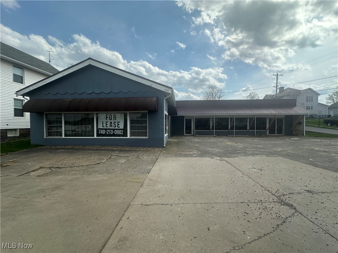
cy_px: 126
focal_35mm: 14
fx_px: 137
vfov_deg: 85.7
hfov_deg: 102.1
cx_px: 169
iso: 50
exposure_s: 1/1855
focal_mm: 2.22
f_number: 2.2
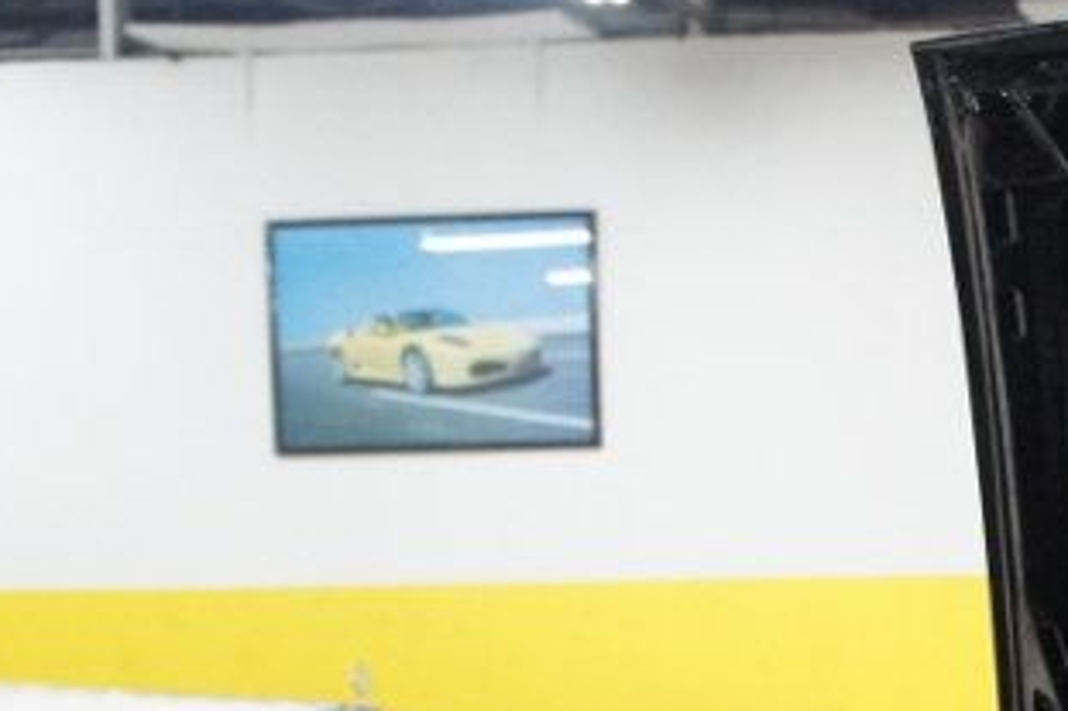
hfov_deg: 19.2
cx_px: 1717
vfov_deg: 14.7
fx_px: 2639
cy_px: 929
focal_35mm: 89
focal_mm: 18
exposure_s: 1/125
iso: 1600
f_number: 3.5
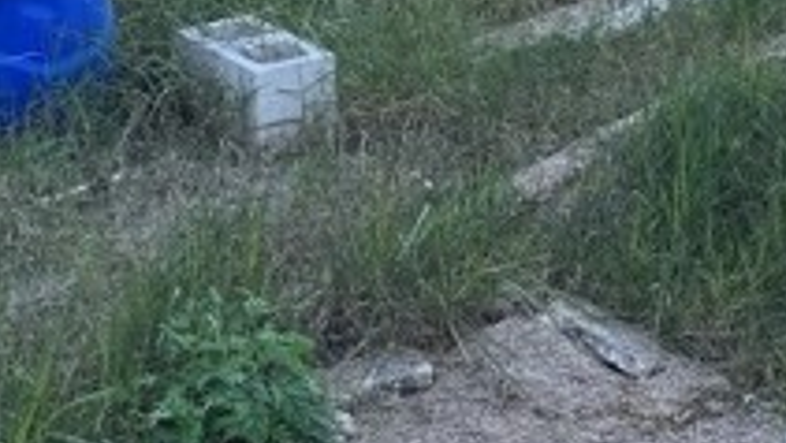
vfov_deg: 11.3
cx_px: 320
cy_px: -491
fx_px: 1981
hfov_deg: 22.4
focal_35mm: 95
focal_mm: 6.76
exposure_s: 1/481
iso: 80
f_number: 1.78
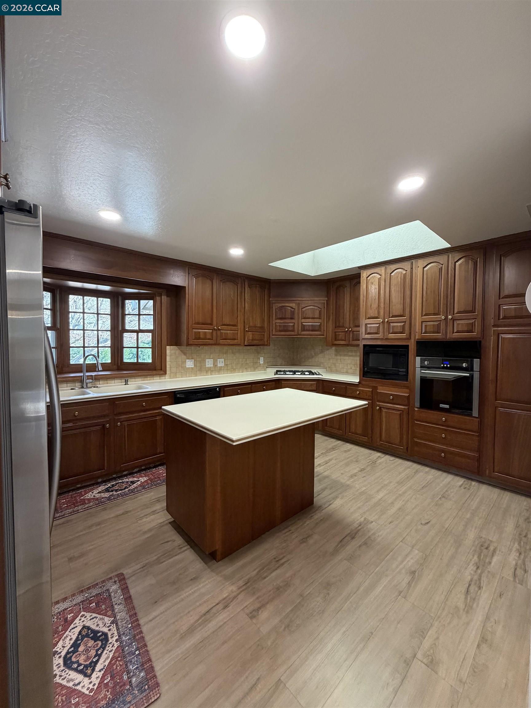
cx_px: 266
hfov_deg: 85.7
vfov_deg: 102.1
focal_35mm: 14
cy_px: 354
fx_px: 286
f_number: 2.2
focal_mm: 2.22
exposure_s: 1/105
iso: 320
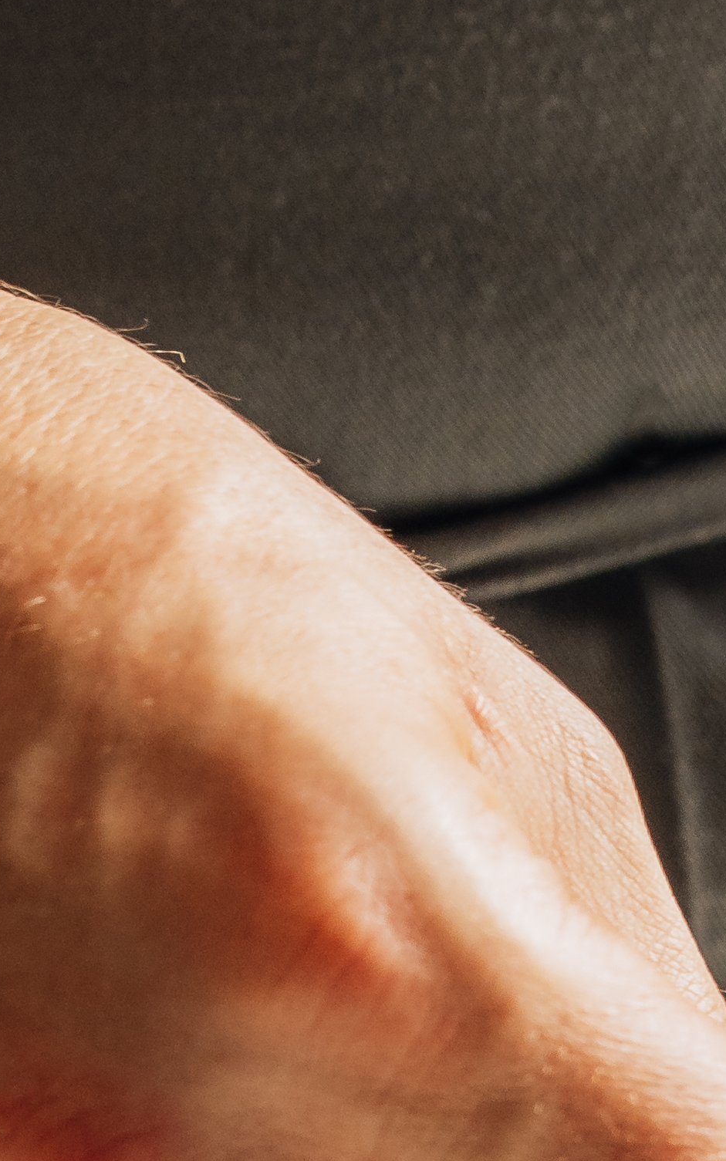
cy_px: 1878
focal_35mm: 427
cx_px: 1544
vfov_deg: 4.9
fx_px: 13514
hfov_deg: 3.1
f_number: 8
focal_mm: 90
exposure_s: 1/250
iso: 500
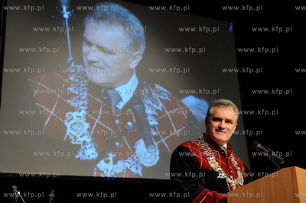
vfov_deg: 23.3
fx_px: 493
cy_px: 102
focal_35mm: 58
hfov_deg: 34.5
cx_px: 153
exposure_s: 1/60
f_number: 4
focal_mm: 58
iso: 800
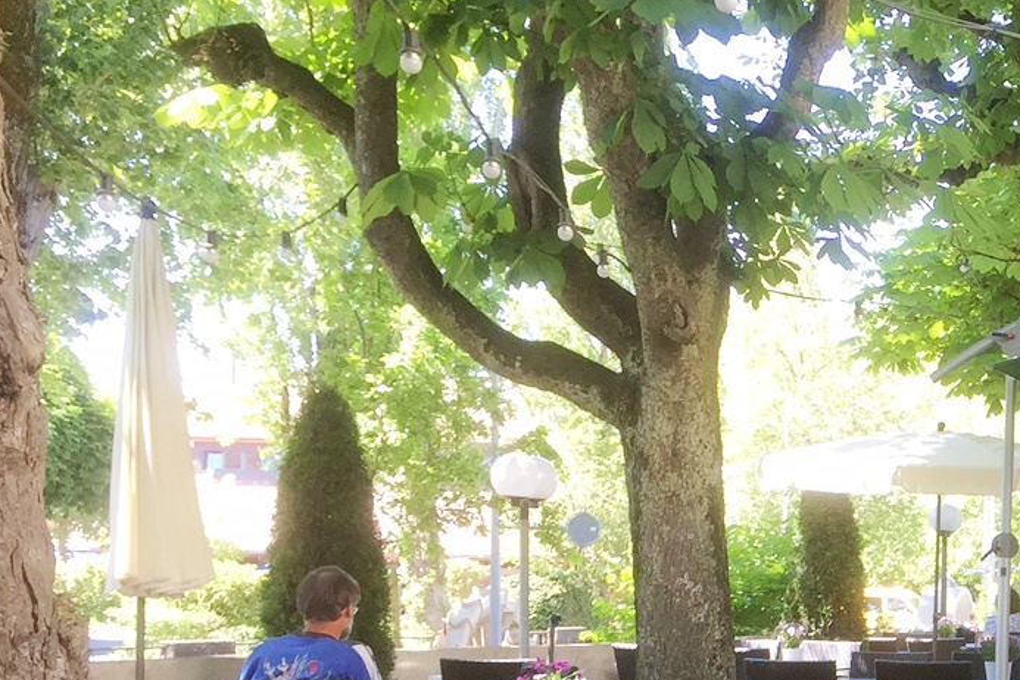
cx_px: 1172
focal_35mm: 71
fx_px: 2012
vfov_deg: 18.4
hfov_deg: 25.9
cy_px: 755
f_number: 2.2
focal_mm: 4.15
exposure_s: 1/100
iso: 32
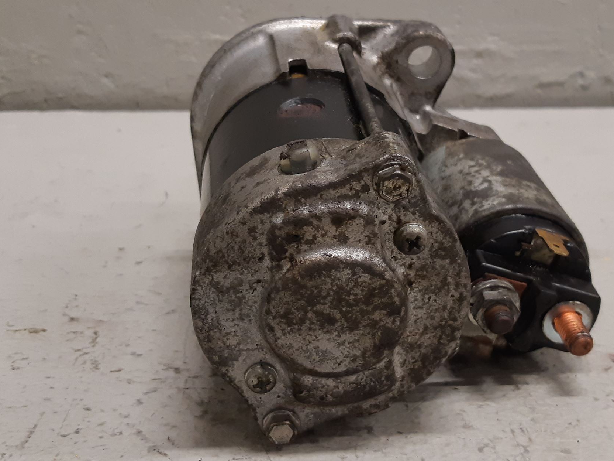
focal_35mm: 32
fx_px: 568
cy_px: 213
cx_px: 330
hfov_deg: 56.8
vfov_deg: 44.1
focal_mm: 3.93
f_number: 1.7
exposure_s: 1/50
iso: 160
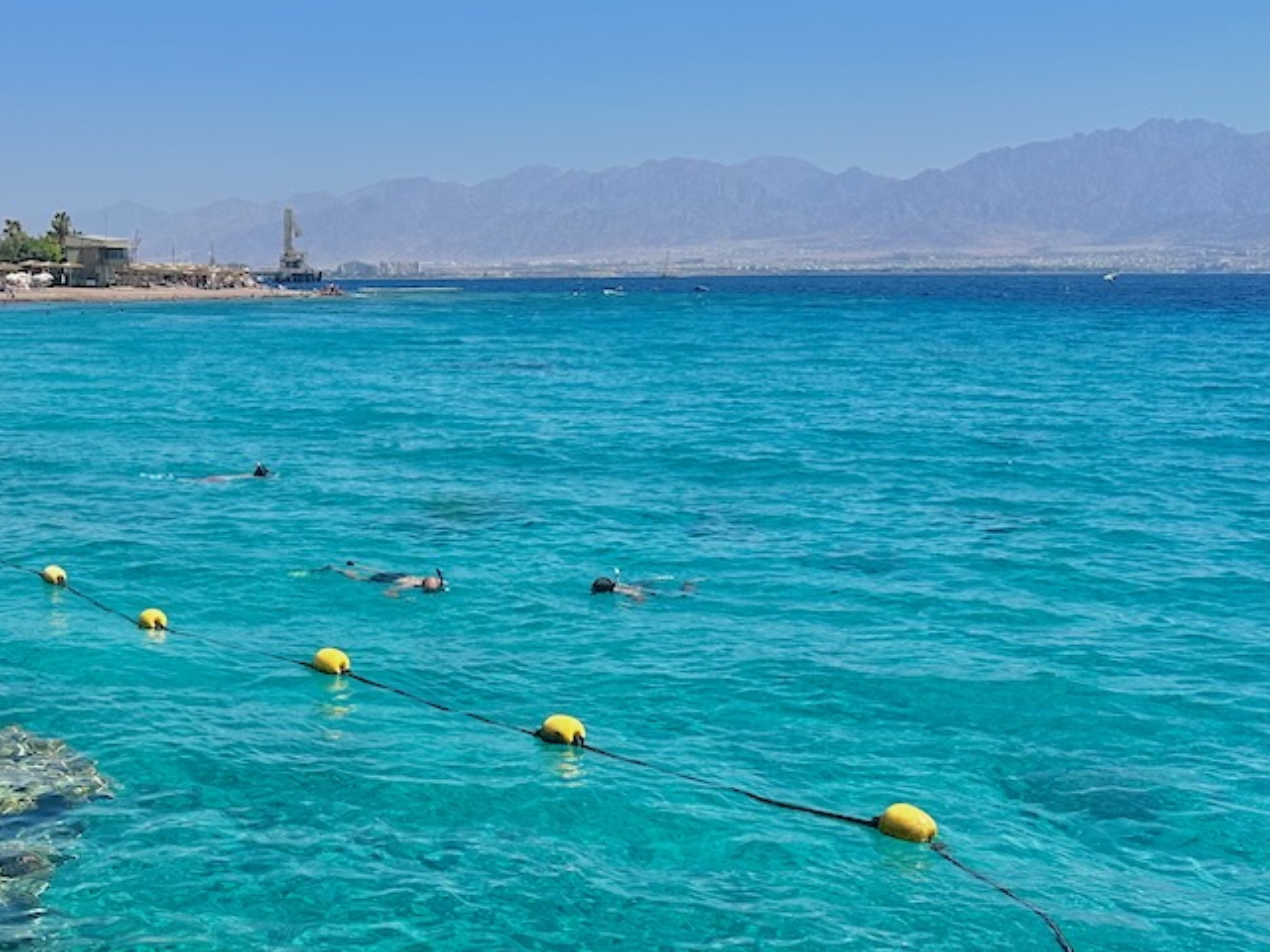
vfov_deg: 29.8
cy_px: 708
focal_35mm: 48
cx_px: 240
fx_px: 1761
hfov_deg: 38.1
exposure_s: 1/5848
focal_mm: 6.86
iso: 80
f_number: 1.78
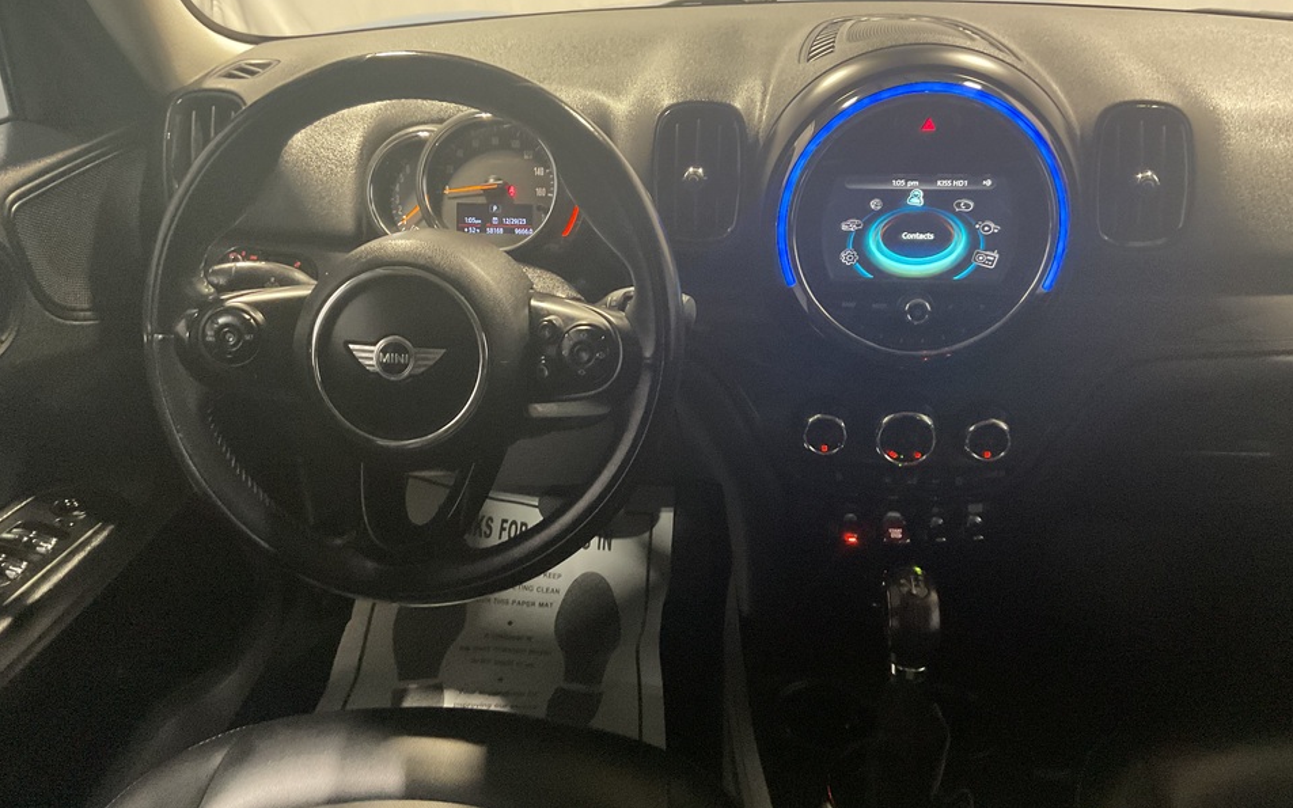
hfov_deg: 61.2
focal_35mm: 31
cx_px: 649
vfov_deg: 40.5
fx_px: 1092
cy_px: 357
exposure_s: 1/30
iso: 400
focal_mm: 3
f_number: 1.8
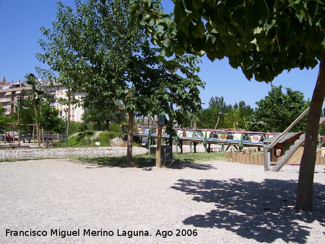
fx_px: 319
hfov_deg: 54.0
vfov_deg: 41.8
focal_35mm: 34
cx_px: 162
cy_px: 122
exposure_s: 1/750
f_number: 4.8
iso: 80
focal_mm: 5.6
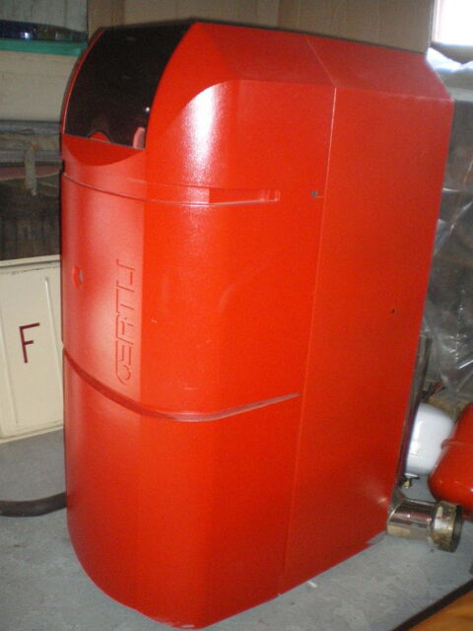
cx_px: 236
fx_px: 656
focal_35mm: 36
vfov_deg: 51.4
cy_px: 316
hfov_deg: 39.7
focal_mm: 6.3
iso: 800
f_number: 3.1
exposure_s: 1/50
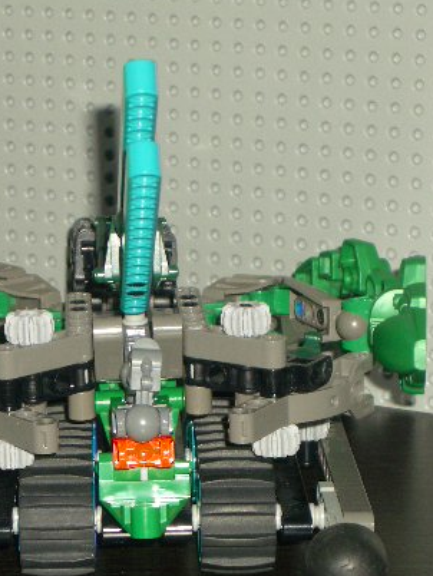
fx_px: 2332
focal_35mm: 140
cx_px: 129
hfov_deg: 10.6
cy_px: 315
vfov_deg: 14.1
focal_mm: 14.6
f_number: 4.4
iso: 100
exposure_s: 1/60
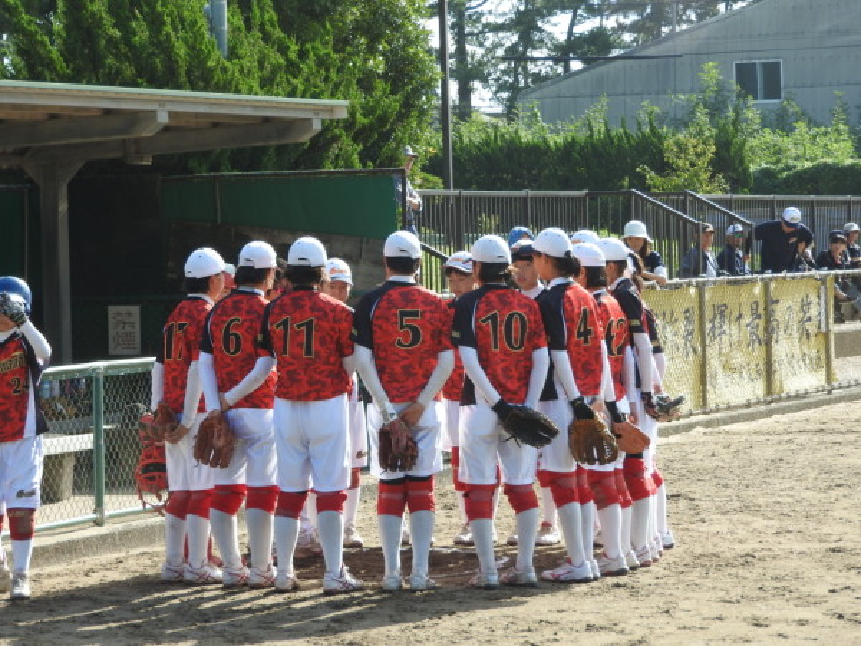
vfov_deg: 11.0
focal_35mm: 135
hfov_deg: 14.6
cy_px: 323
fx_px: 3358
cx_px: 430
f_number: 5
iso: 100
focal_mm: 24.2
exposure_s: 1/250
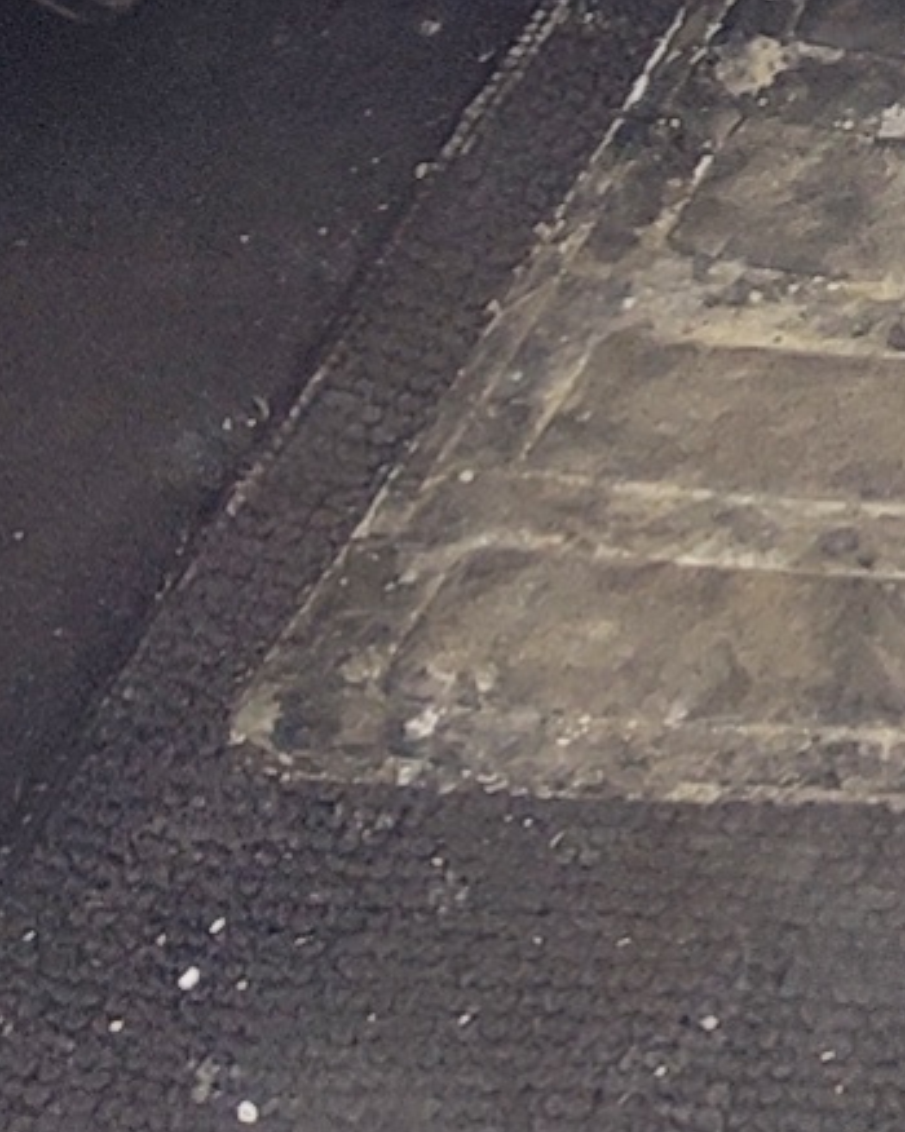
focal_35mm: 210
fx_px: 7036
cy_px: -1876
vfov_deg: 8.2
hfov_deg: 5.7
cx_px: 4334
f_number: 1.8
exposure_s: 1/200
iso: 139
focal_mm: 5.56
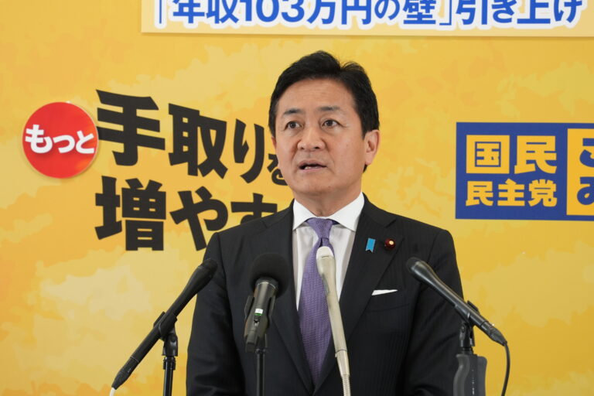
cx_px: 297
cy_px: 198
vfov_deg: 4.6
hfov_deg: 6.9
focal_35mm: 300
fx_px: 4950
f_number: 5.6
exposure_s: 1/100
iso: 1000
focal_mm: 200
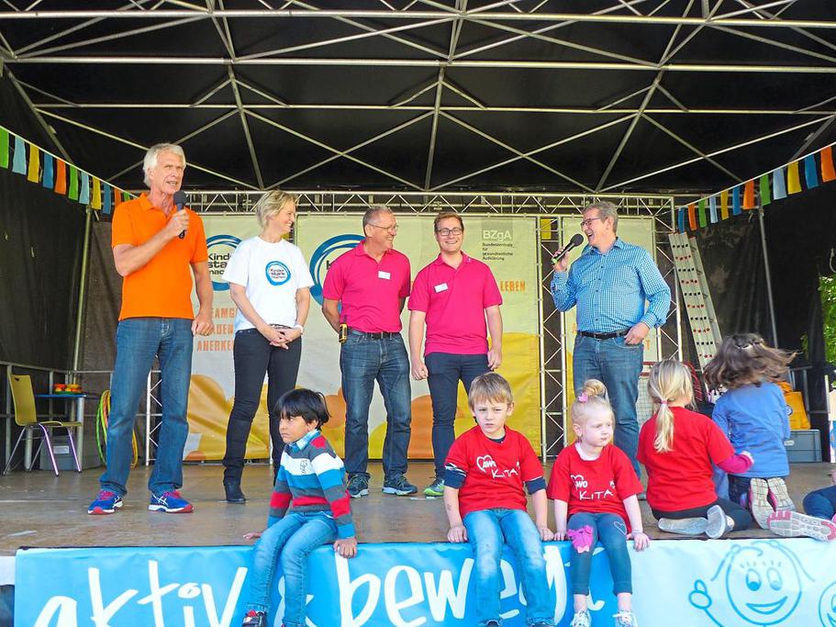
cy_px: 314
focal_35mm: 34
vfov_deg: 41.8
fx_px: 821
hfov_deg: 54.0
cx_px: 418
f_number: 3.5
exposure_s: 1/125
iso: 100
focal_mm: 6
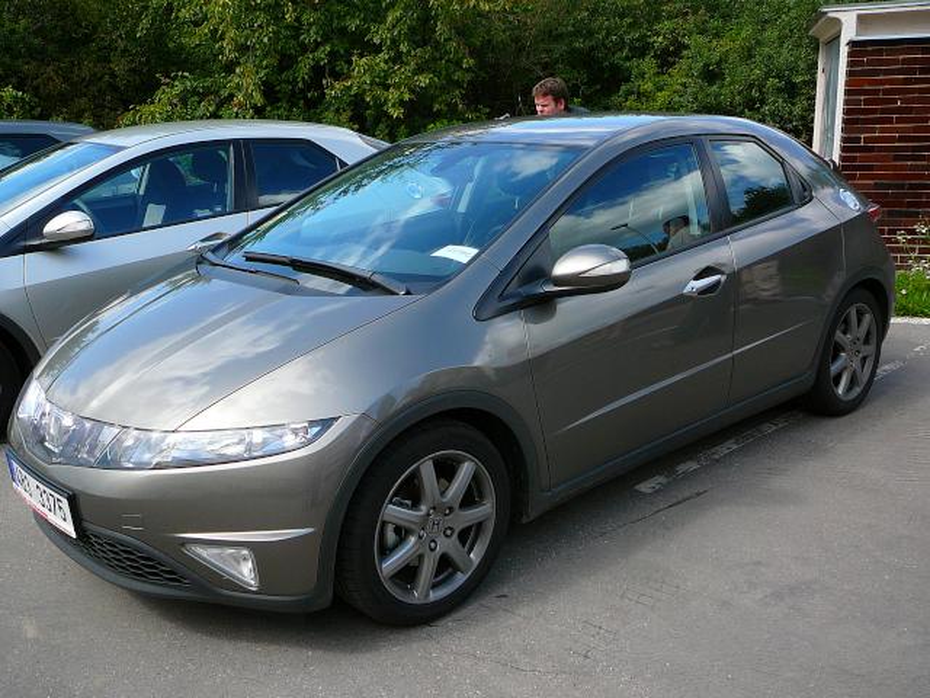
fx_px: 940
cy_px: 349
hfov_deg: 52.6
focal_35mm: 35
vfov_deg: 40.7
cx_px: 465
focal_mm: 5.2
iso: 80
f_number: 2.8
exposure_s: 1/640
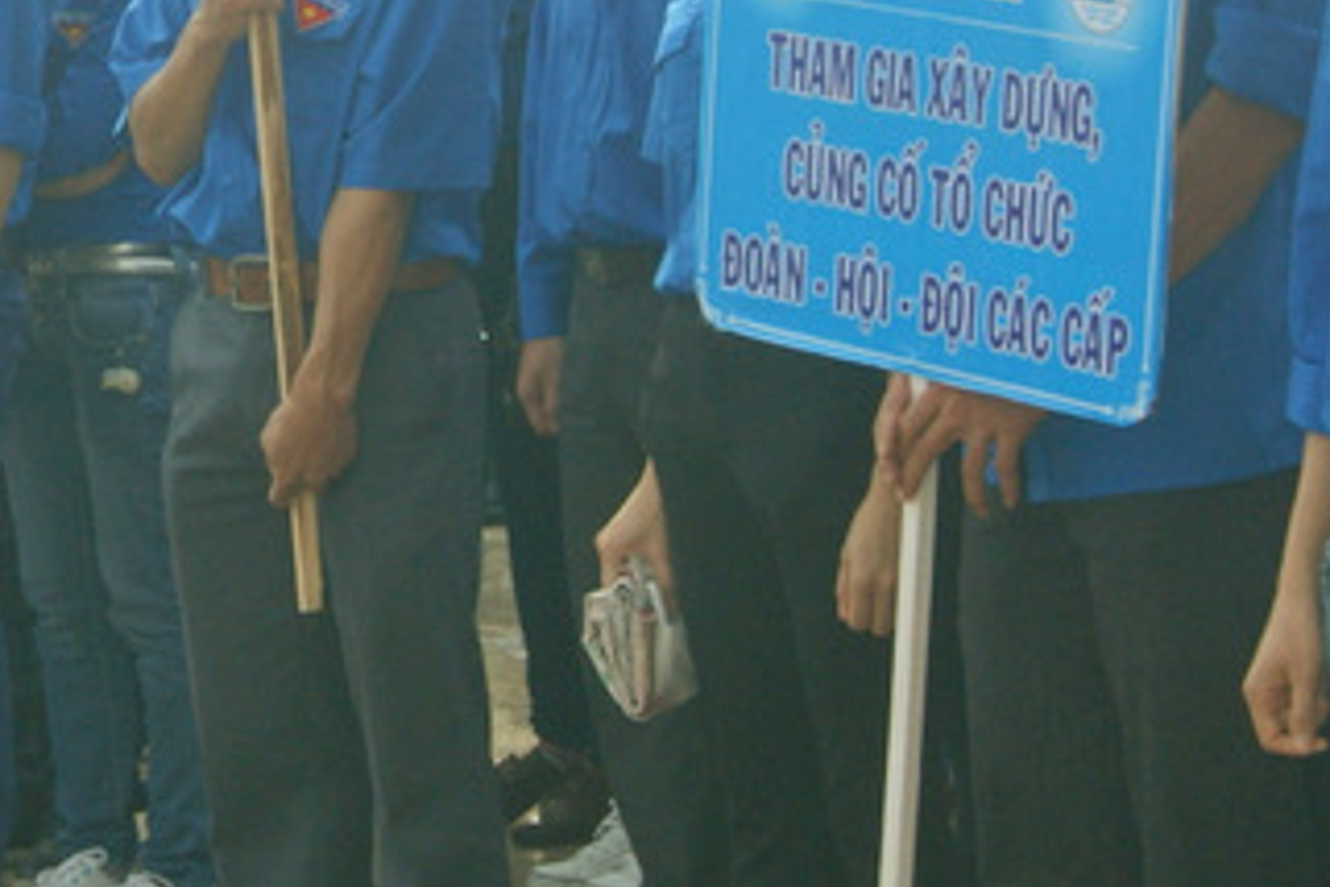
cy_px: -48
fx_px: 6191
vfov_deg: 8.1
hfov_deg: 12.1
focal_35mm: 168
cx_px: 33
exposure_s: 1/160
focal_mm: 35
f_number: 14
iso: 200
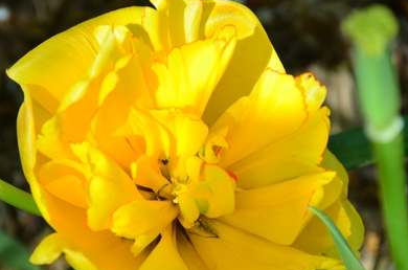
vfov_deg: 3.0
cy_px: 166
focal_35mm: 462
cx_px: 212
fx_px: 5223
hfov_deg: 4.5
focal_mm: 200
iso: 200
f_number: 10
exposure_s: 1/80
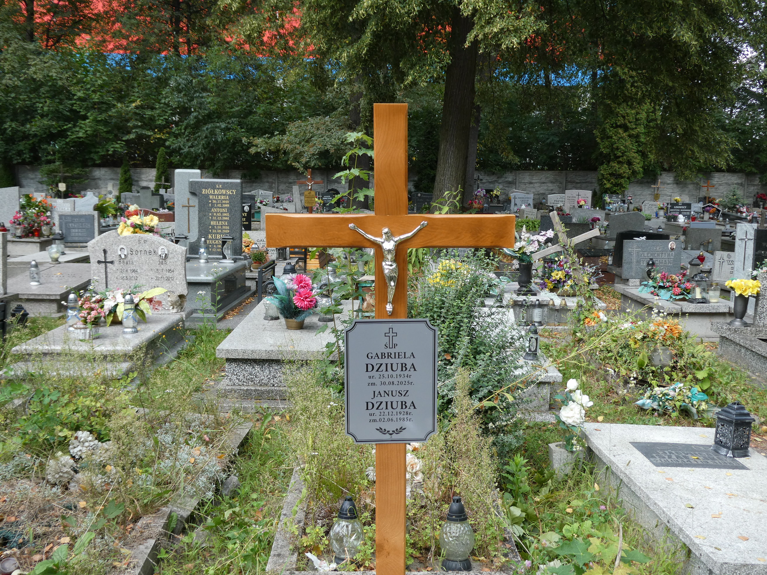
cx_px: 384
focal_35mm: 37
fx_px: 820
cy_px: 288
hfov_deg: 50.1
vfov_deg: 38.7
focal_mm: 6.7
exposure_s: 1/160
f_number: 3.7
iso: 80
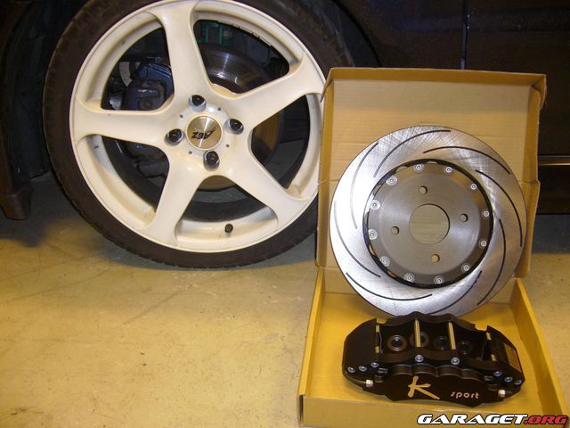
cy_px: 214
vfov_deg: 40.7
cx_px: 285
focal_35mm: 35
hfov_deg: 52.6
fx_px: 576
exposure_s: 1/8
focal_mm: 5.8
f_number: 2.8
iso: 80
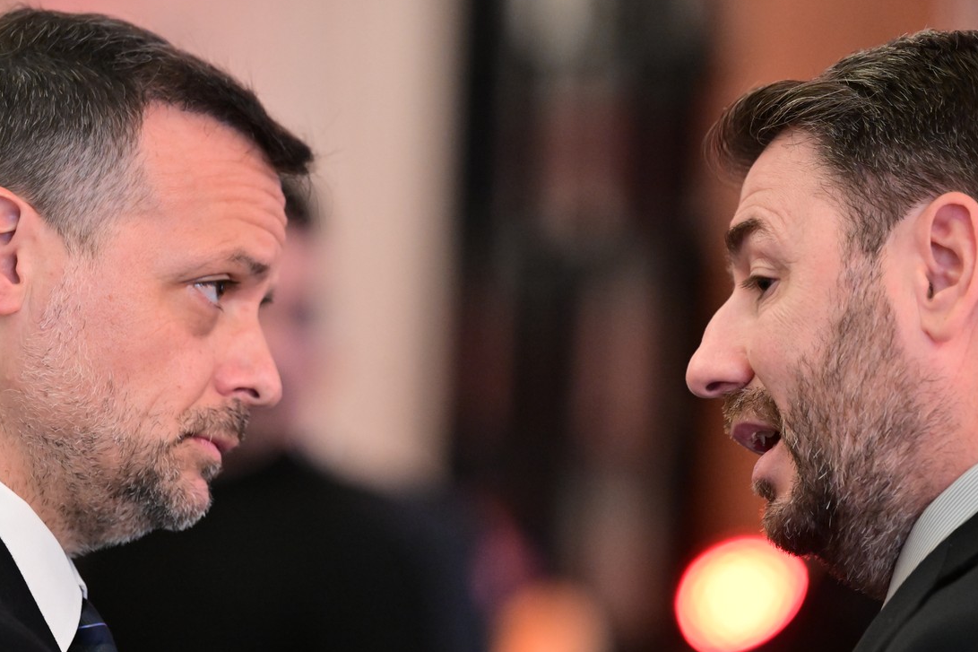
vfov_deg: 6.2
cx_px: 449
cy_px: 331
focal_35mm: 220
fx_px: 5975
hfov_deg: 9.4
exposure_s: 1/160
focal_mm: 200
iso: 8000
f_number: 4
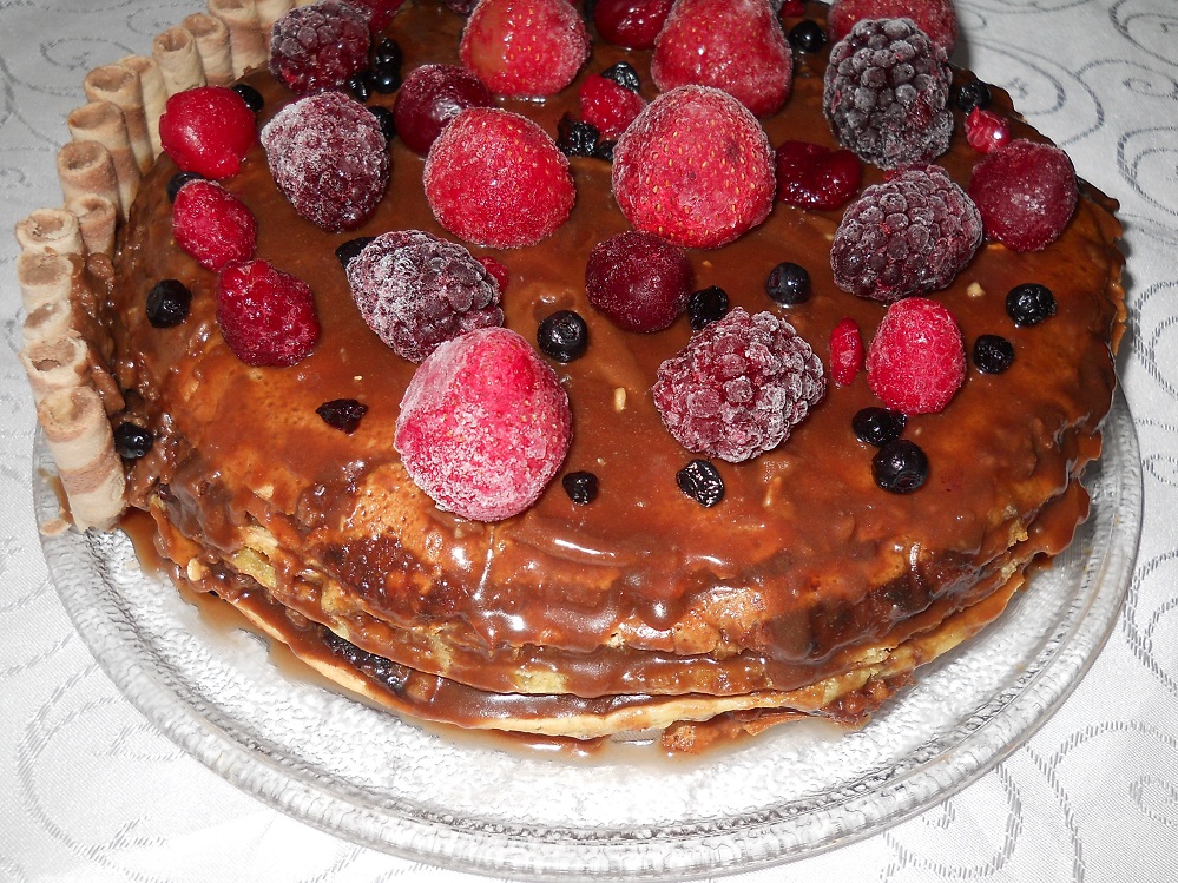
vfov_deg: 35.1
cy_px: 442
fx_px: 1395
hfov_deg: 45.8
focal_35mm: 41
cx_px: 589
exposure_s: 1/30
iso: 100
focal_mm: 6.72
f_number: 5.5
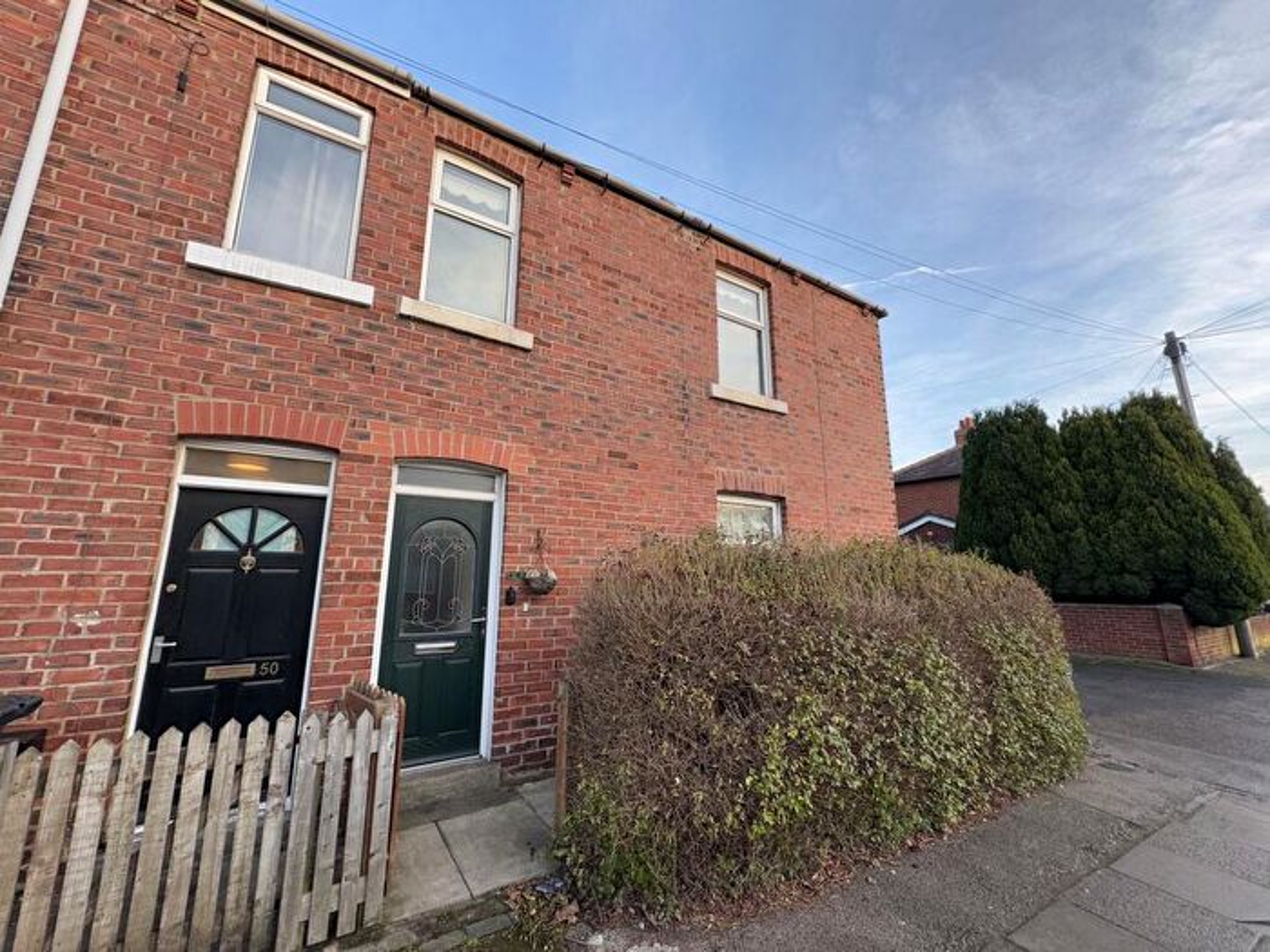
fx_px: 514
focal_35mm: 14
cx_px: 635
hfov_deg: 102.1
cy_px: 476
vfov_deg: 85.7
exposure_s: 1/99
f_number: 2.2
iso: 40
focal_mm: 2.22
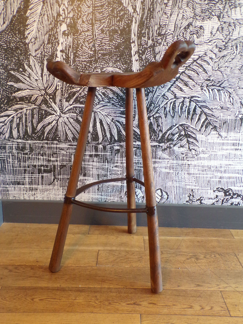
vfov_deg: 56.8
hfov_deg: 44.2
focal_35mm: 32
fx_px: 300
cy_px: 162
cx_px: 122
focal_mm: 5.8
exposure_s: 1/17
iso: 348
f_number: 3.2
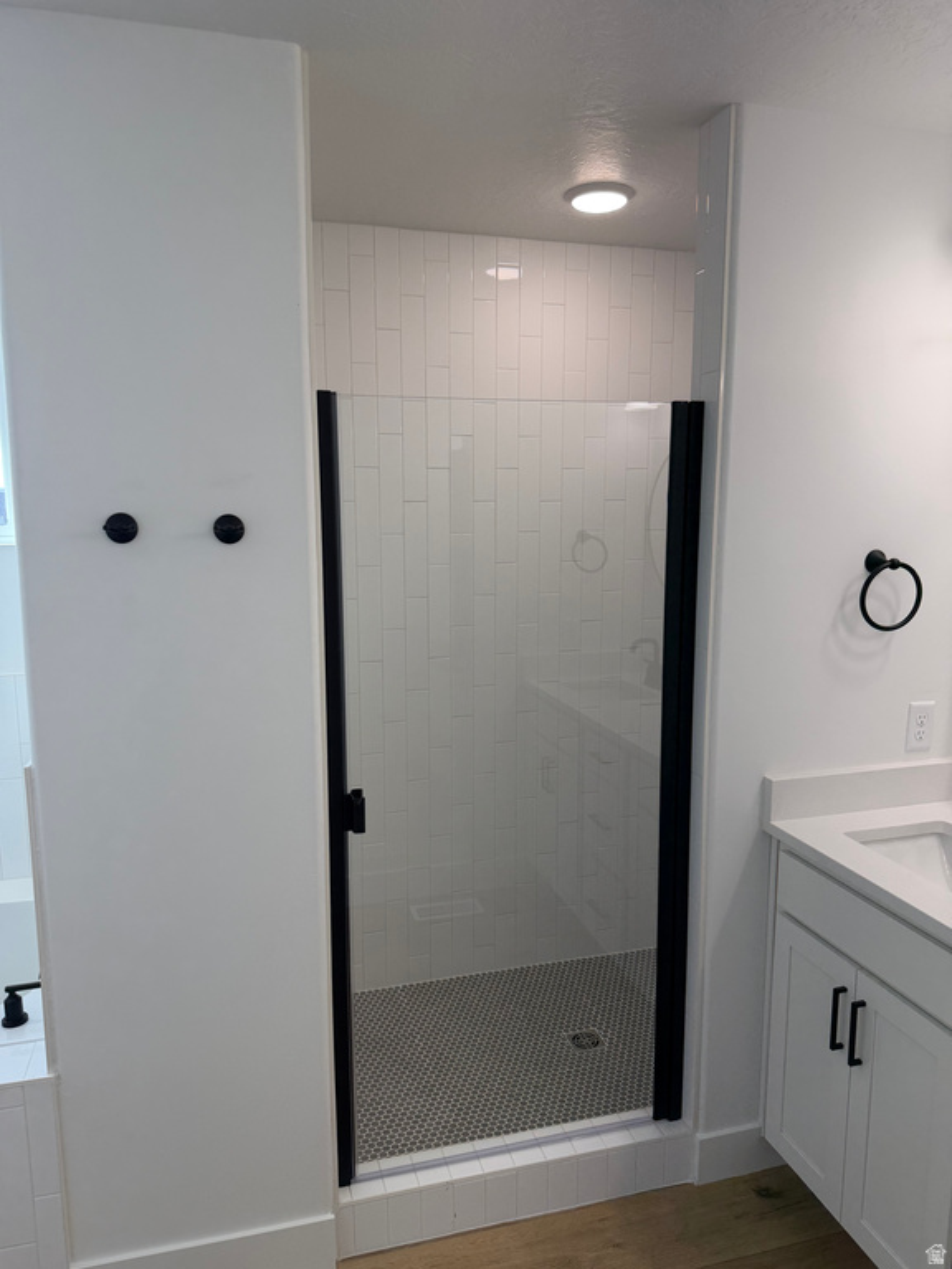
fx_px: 880
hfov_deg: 56.8
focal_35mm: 24
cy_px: 634
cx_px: 476
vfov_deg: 71.6
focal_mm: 6.76
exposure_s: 1/255
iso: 80
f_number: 1.78
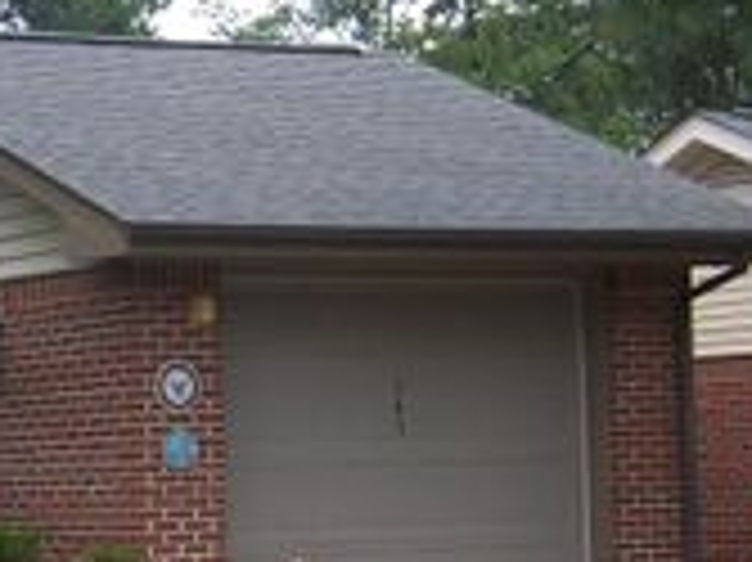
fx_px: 3191
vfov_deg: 10.1
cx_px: -365
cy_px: 380
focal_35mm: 147
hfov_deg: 12.8
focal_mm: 8.2
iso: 80
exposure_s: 1/250
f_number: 4
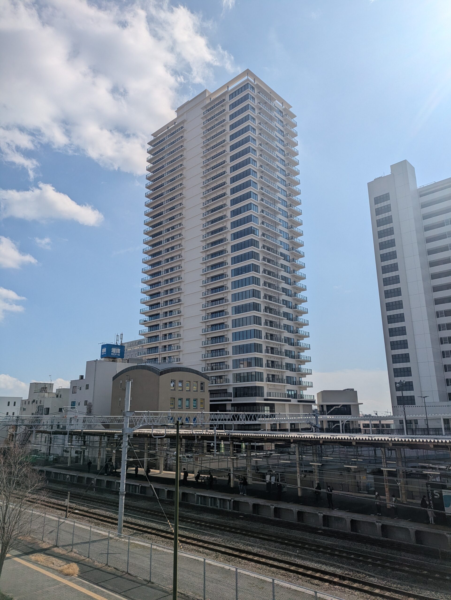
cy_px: 300
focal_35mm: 25
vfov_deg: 69.4
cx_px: 226
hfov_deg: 54.9
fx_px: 434
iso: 51
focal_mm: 5.43
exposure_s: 1/10101
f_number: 1.89
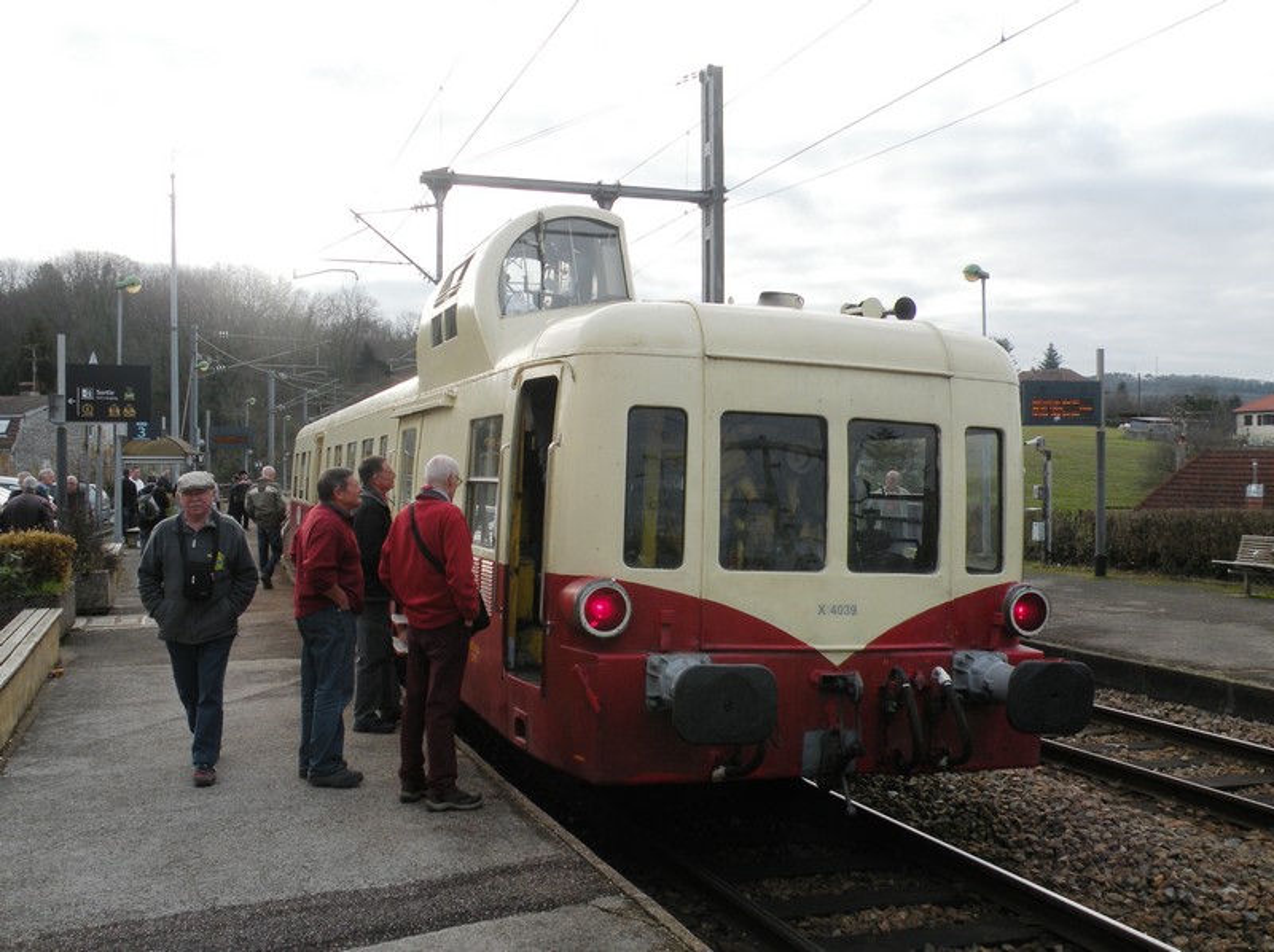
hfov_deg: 55.4
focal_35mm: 33
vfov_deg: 42.9
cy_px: 476
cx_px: 637
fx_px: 1213
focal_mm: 5.8
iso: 64
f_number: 5
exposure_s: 1/124
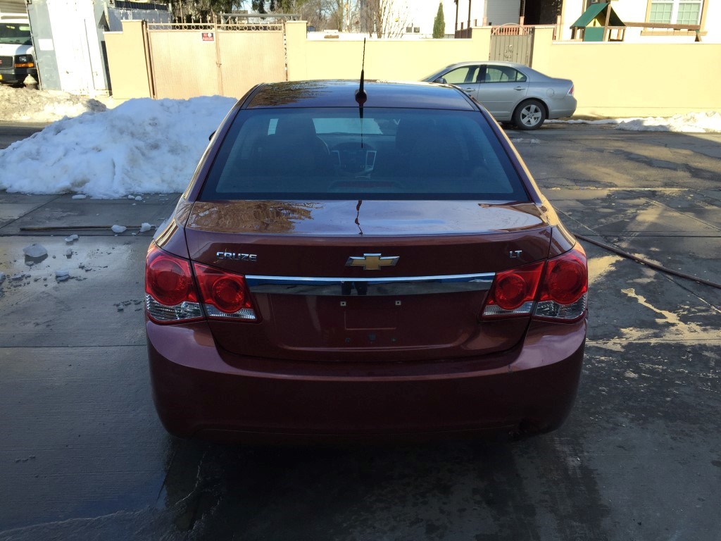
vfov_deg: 48.2
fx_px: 604
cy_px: 270
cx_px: 360
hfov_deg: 61.7
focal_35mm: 29
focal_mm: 4.15
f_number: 2.2
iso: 32
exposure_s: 1/648
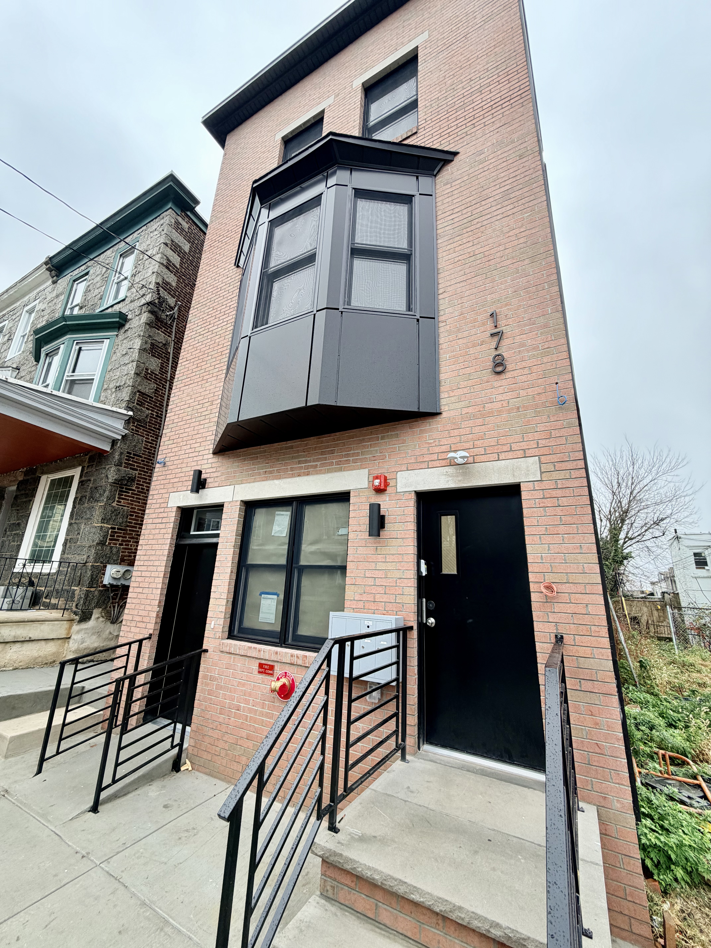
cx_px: 356
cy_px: 474
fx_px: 383
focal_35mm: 14
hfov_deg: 85.7
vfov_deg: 102.1
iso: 64
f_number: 2.2
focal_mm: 2.22
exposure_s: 1/121
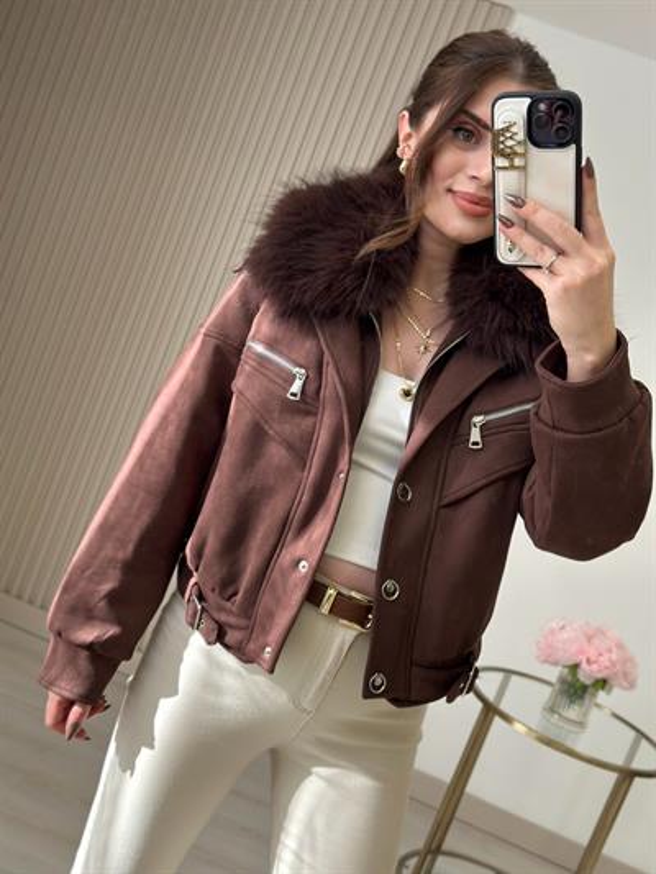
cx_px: 328
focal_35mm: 48
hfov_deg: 30.3
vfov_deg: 39.6
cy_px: 437
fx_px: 1212
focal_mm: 6.86
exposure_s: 1/395
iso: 80
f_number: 1.78
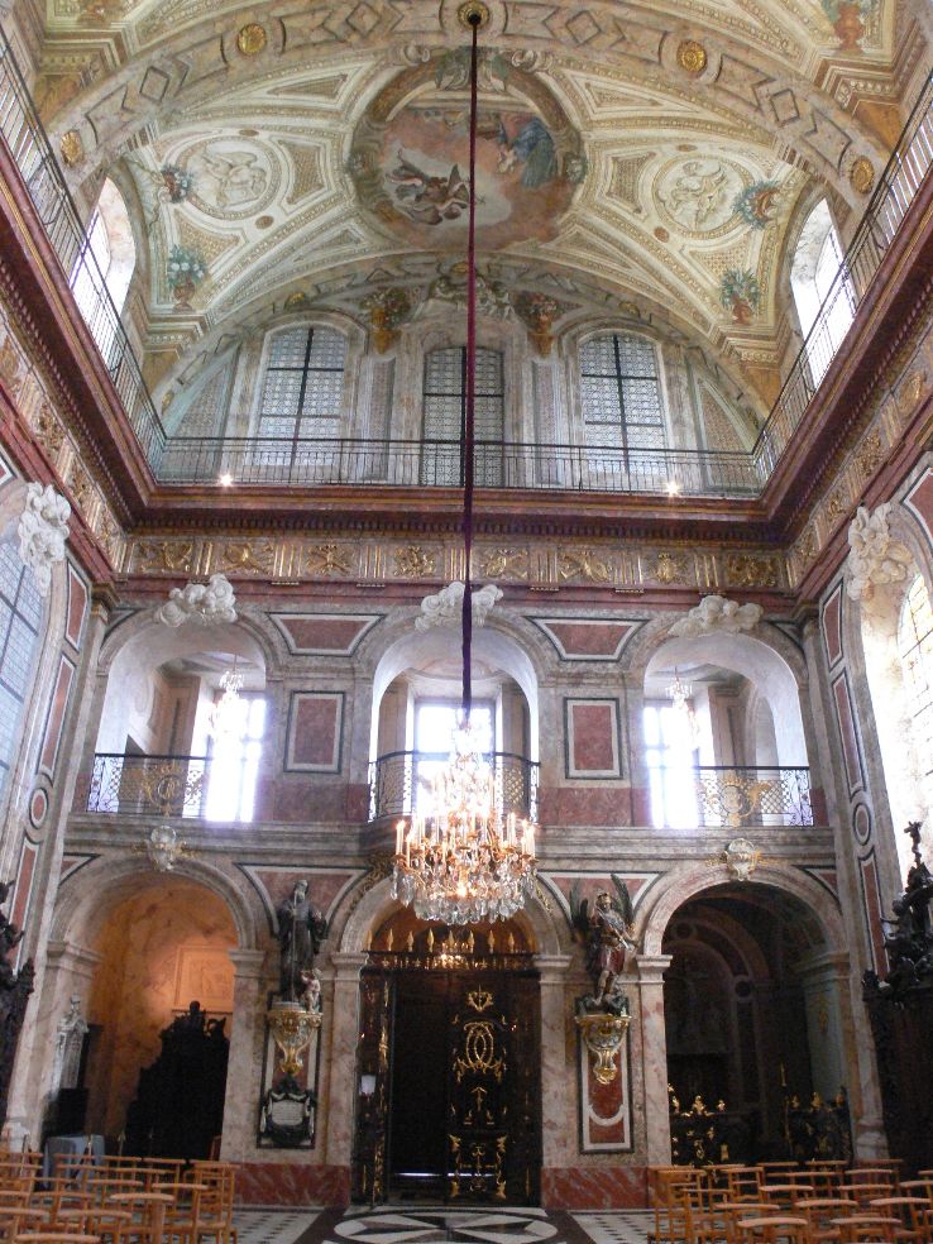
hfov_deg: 40.7
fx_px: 1258
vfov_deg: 52.6
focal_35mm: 35
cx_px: 466
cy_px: 622
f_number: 5.6
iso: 400
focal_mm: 7.4
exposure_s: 1/15
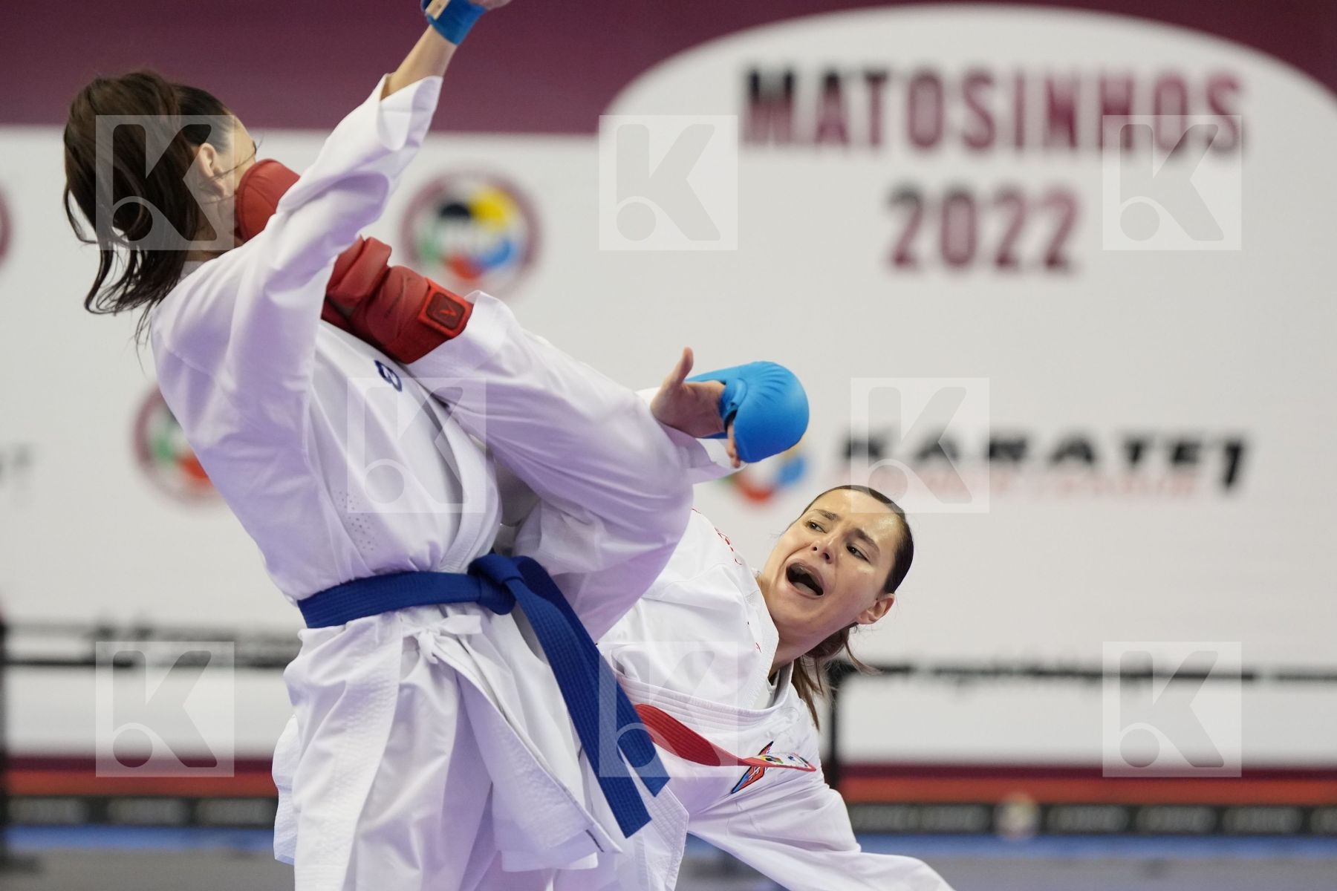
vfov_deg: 6.7
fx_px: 7576
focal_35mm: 204
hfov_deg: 10.1
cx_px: 668
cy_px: 446
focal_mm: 136
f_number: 2.8
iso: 2500
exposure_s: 1/1000
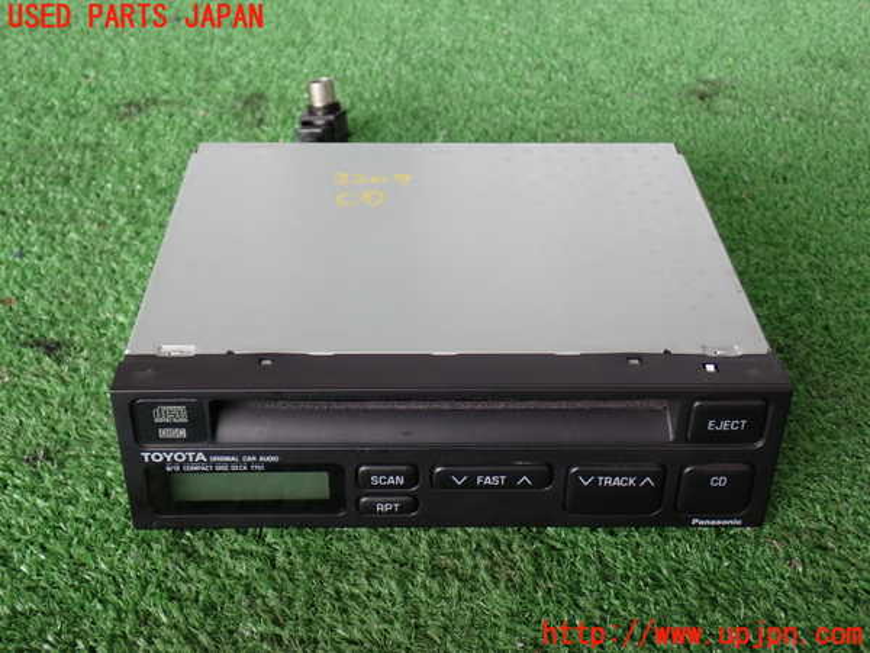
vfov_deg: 30.9
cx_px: 435
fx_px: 1181
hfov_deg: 40.4
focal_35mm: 47
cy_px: 326
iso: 200
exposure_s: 1/80
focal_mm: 8.4
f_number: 3.1
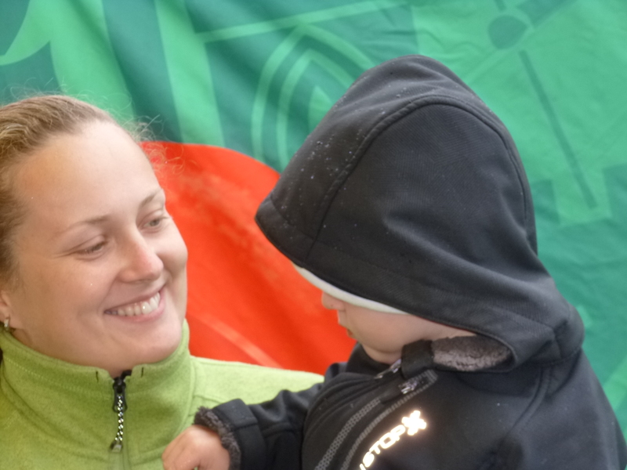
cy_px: 235
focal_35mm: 92
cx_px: 314
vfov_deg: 16.1
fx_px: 1666
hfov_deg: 21.3
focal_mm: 16.5
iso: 160
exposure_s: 1/60
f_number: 5.2
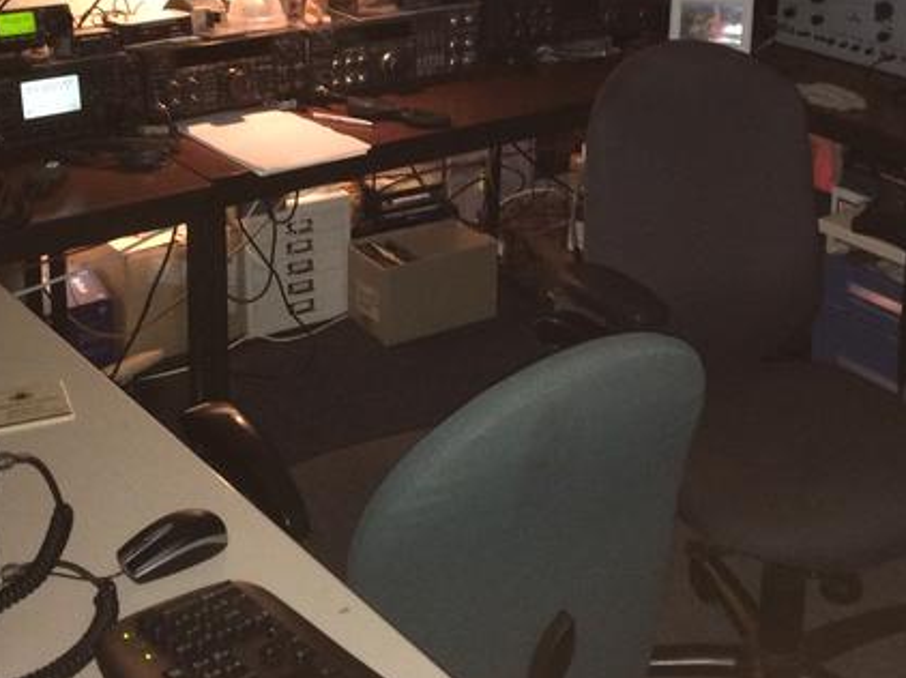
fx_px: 1439
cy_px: 73
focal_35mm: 55
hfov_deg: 34.6
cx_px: 605
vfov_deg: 25.7
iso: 250
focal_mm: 4.15
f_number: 2.2
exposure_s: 1/17
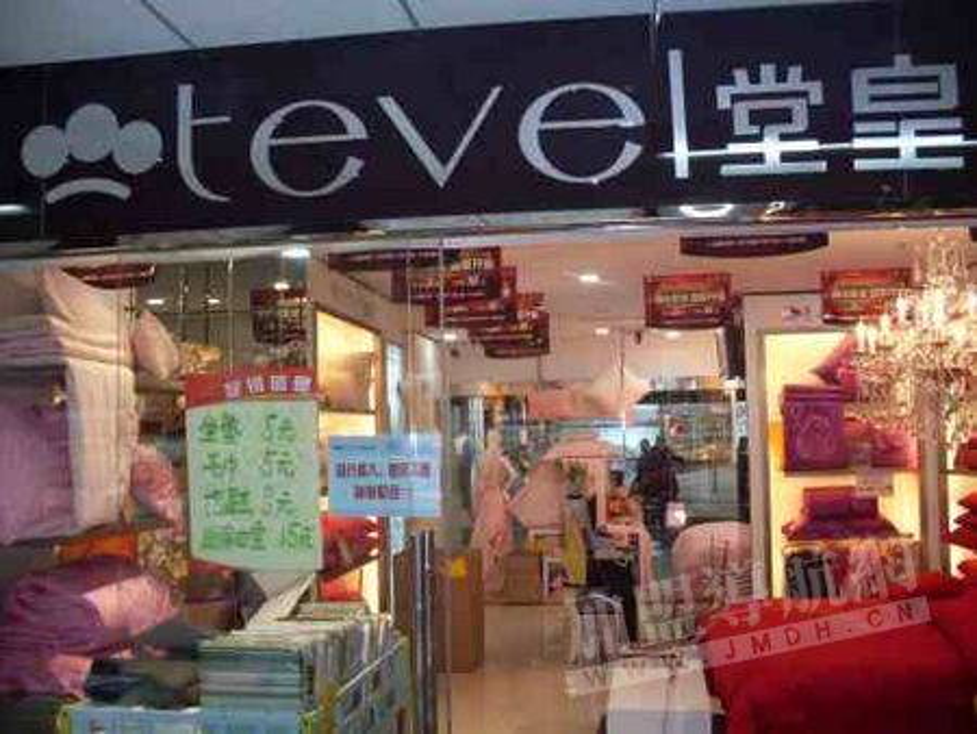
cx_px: 488
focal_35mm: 38
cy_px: 367
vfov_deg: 37.8
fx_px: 1073
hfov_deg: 49.0
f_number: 2.8
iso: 100
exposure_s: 1/45
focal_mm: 6.3
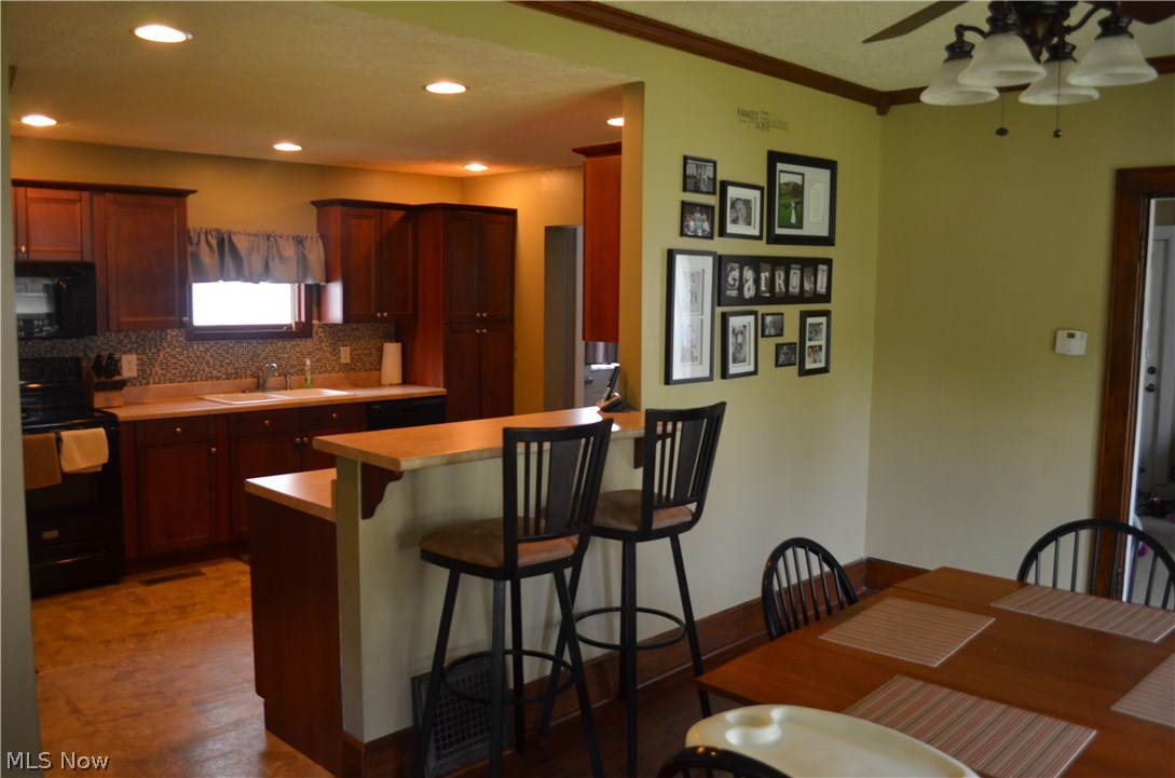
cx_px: 588
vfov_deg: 43.4
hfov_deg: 62.0
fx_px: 977
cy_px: 389
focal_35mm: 30
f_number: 4
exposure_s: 1/60
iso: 640
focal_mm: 20
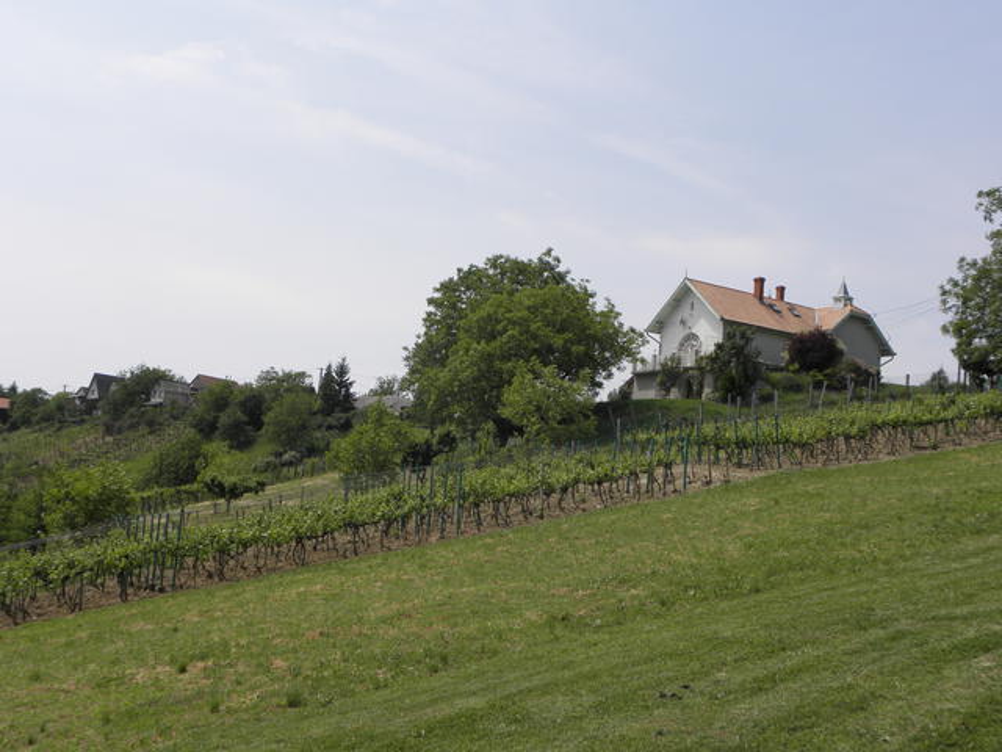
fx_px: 1129
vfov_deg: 36.8
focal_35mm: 39
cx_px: 501
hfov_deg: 47.9
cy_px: 376
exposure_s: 1/400
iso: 64
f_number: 5.6
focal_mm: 7.07
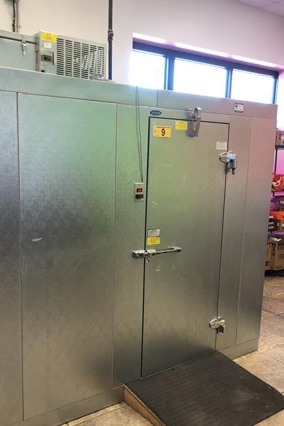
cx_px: 101
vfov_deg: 54.3
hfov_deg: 37.6
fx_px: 414
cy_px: 238
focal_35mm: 35
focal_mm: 4
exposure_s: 1/30
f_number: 1.8
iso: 40
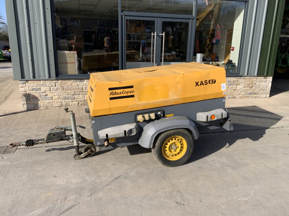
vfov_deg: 48.2
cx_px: 144
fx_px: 242
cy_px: 108
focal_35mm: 29
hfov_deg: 61.7
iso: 16
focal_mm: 3
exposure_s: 1/1786
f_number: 1.8
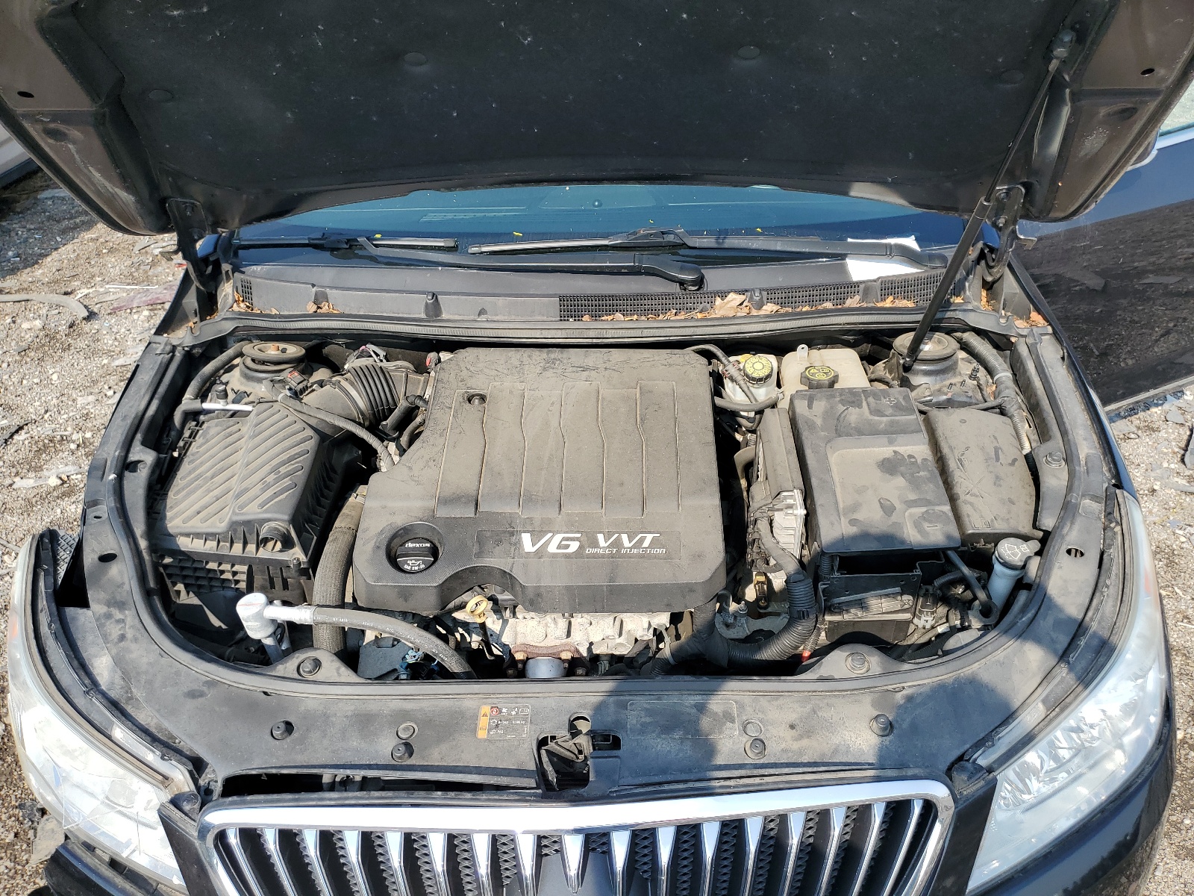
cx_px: 597
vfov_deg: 53.1
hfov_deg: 67.3
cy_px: 448
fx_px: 897
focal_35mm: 26
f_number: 1.5
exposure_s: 1/1429
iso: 50
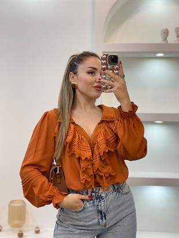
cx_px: 90
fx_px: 358
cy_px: 119
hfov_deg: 28.0
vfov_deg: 36.8
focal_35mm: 52
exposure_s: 1/100
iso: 80
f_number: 2
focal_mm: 6
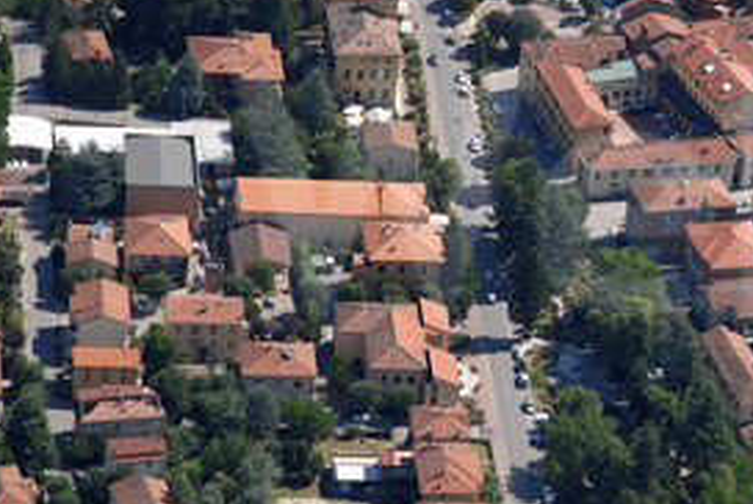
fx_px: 6071
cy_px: 90
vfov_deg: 4.7
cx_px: 675
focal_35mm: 290
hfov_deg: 7.1
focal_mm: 105
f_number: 4.5
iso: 200
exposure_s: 1/1000
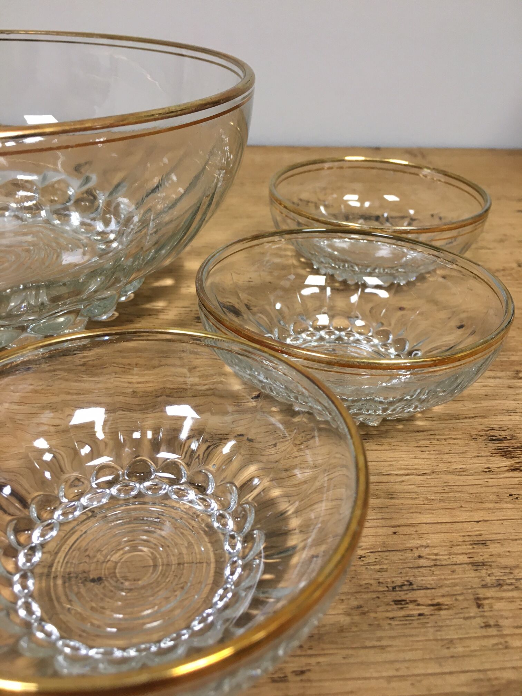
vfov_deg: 61.7
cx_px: 261
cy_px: 348
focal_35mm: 29
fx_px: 583
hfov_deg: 48.2
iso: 100
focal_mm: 4.15
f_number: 2.2
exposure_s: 1/33
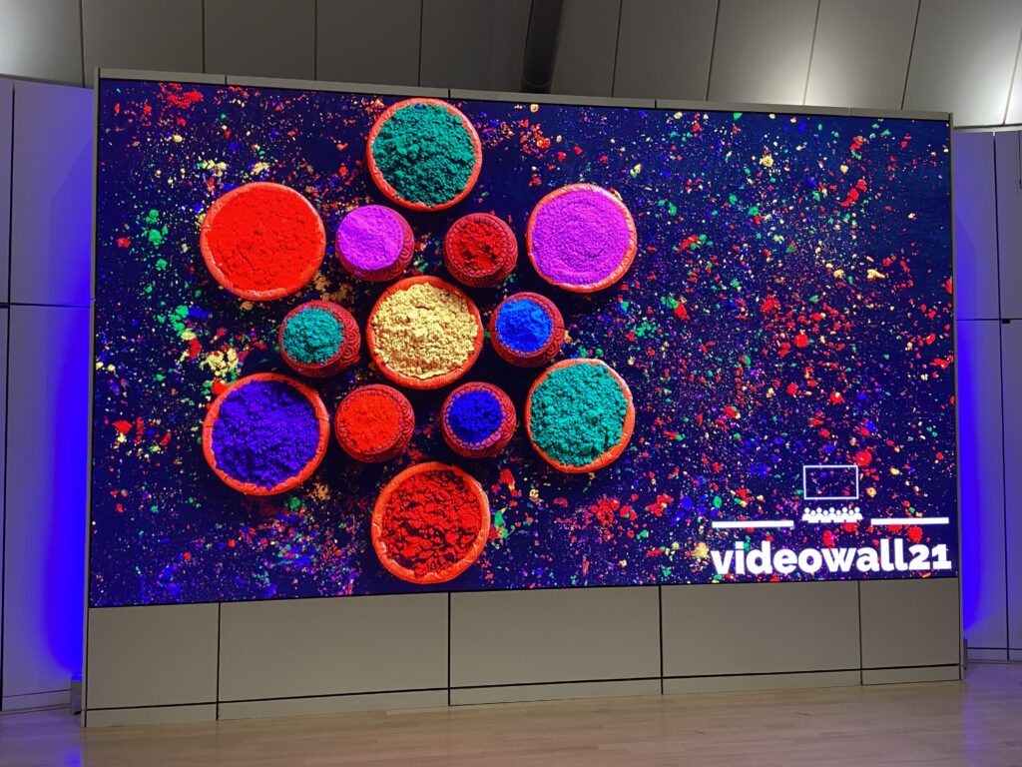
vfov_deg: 53.1
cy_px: 384
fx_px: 768
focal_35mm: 26
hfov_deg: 67.3
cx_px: 511
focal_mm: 4.25
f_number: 1.8
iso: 125
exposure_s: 1/80
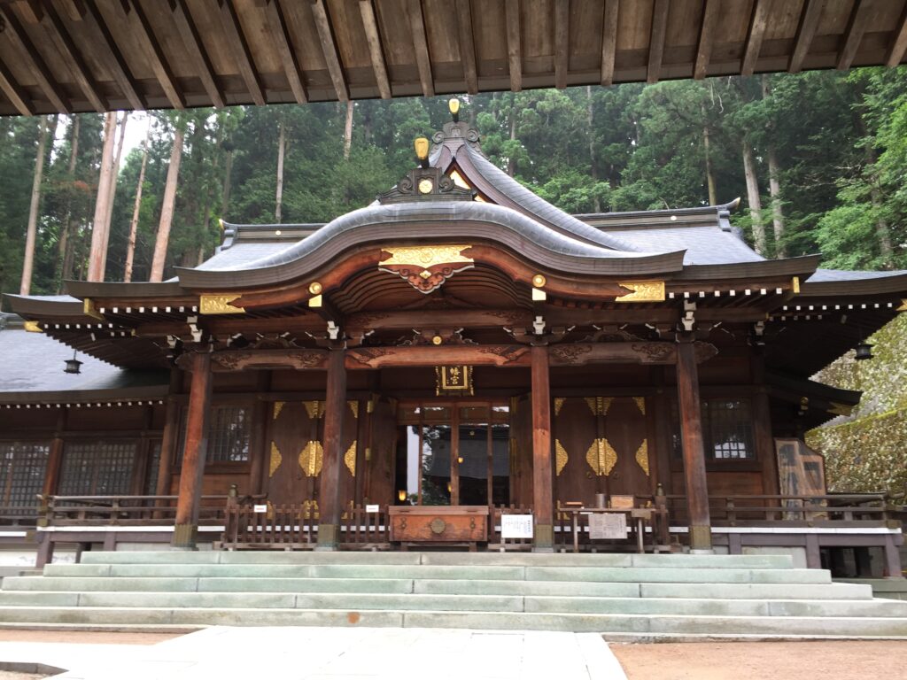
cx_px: 454
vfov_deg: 48.2
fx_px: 760
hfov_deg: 61.7
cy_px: 340
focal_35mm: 29
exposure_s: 1/60
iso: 40
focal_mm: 4.15
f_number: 2.2
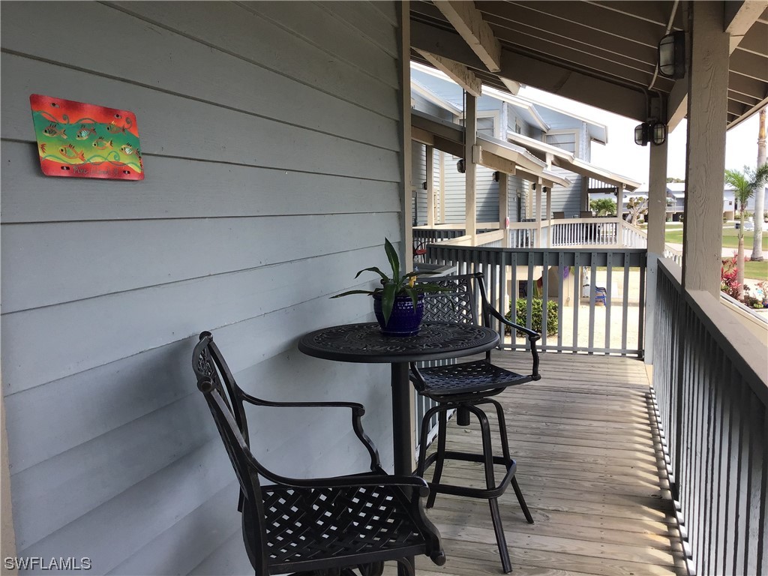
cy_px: 288
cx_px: 384
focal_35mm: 31
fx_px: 688
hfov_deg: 58.4
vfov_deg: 45.4
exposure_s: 1/364
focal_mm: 3.3
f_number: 2.4
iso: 25
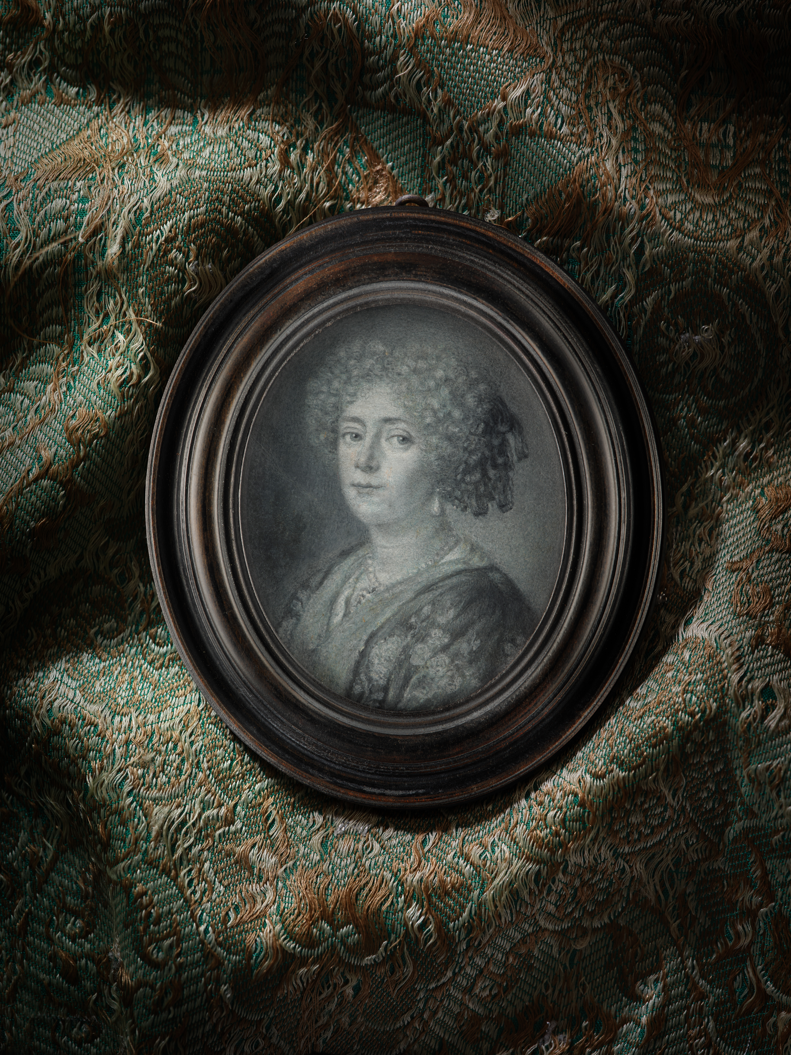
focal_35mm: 95
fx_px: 2894
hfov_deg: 15.6
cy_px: 528
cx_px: 396
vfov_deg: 20.7
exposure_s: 6.5
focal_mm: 120
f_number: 8
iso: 200
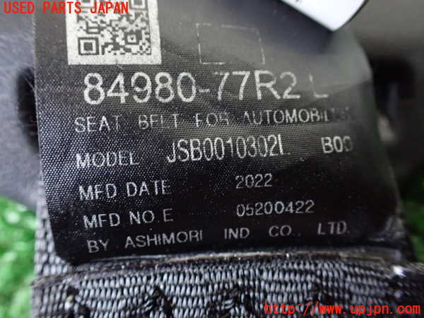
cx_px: 212
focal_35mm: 30
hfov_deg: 60.0
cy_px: 159
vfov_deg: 46.8
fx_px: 367
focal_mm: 5.4
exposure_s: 1/30
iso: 1000
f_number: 2.3
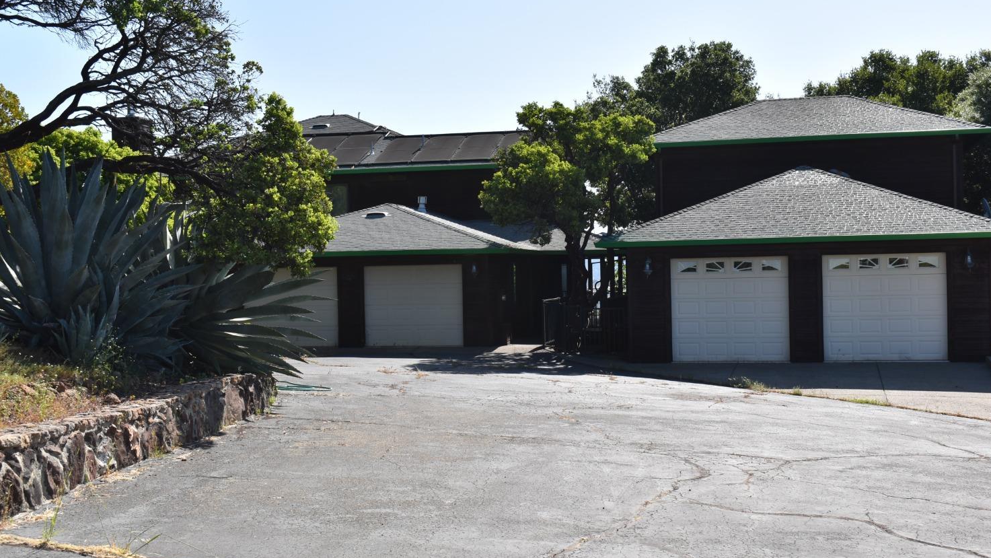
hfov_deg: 42.9
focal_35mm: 48
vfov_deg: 24.9
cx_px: 504
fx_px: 1261
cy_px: 287
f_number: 10
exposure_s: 1/200
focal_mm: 30
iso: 100
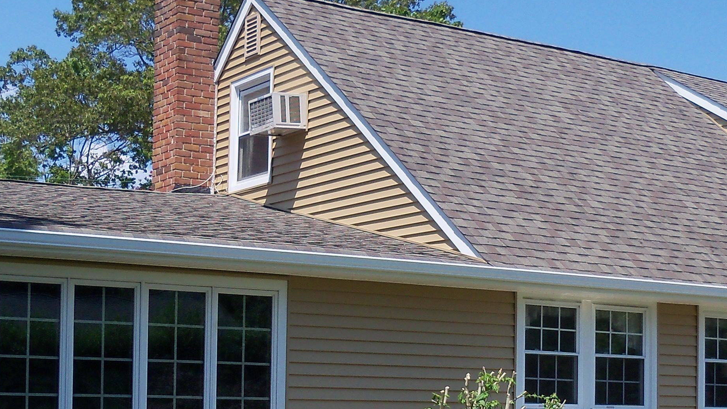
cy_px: 376
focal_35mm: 75
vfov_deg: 15.9
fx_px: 1446
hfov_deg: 28.2
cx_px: 372
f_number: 3.5
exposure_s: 1/640
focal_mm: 6.2
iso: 80
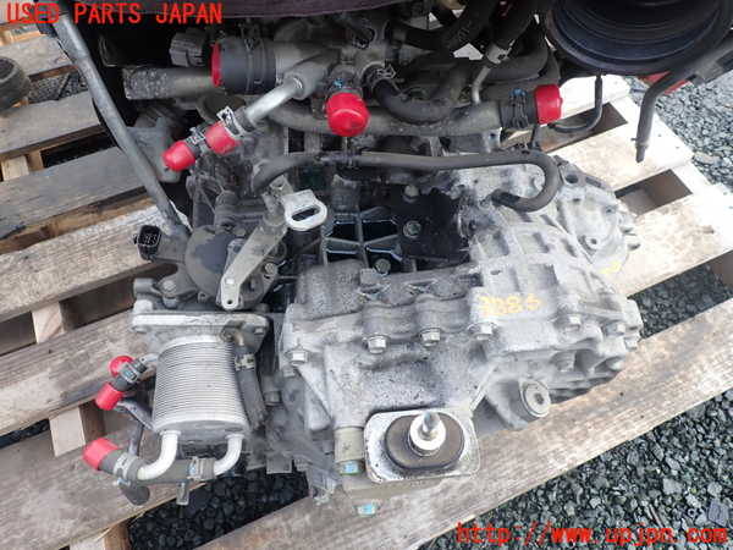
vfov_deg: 54.9
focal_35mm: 25
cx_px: 366
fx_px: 529
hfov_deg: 69.4
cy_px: 275
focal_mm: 4.5
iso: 100
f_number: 2.8
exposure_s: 1/100
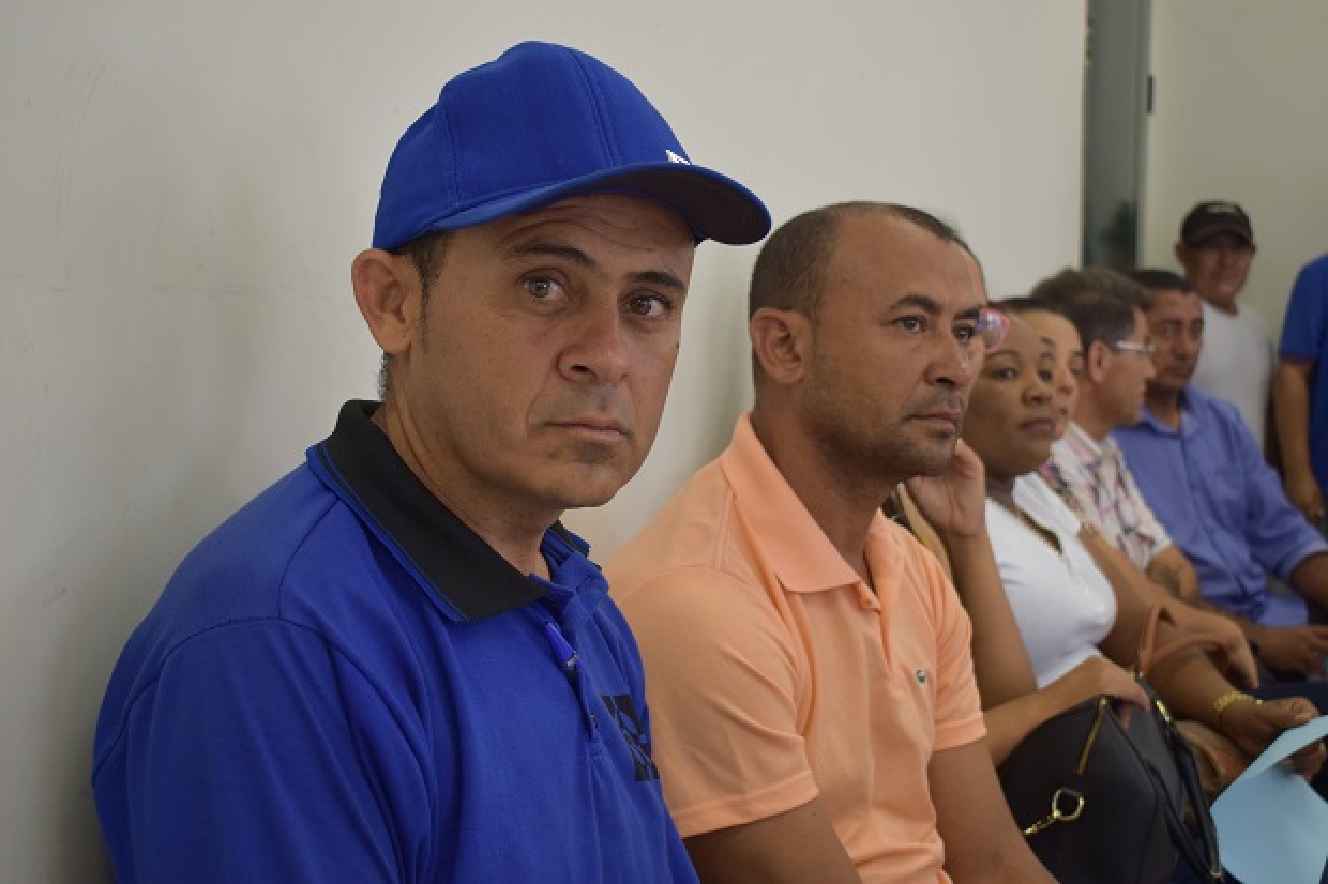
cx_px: 664
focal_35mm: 57
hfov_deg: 35.1
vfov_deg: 23.8
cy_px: 442
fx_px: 2102
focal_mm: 38
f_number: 4.8
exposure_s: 1/60
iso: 560
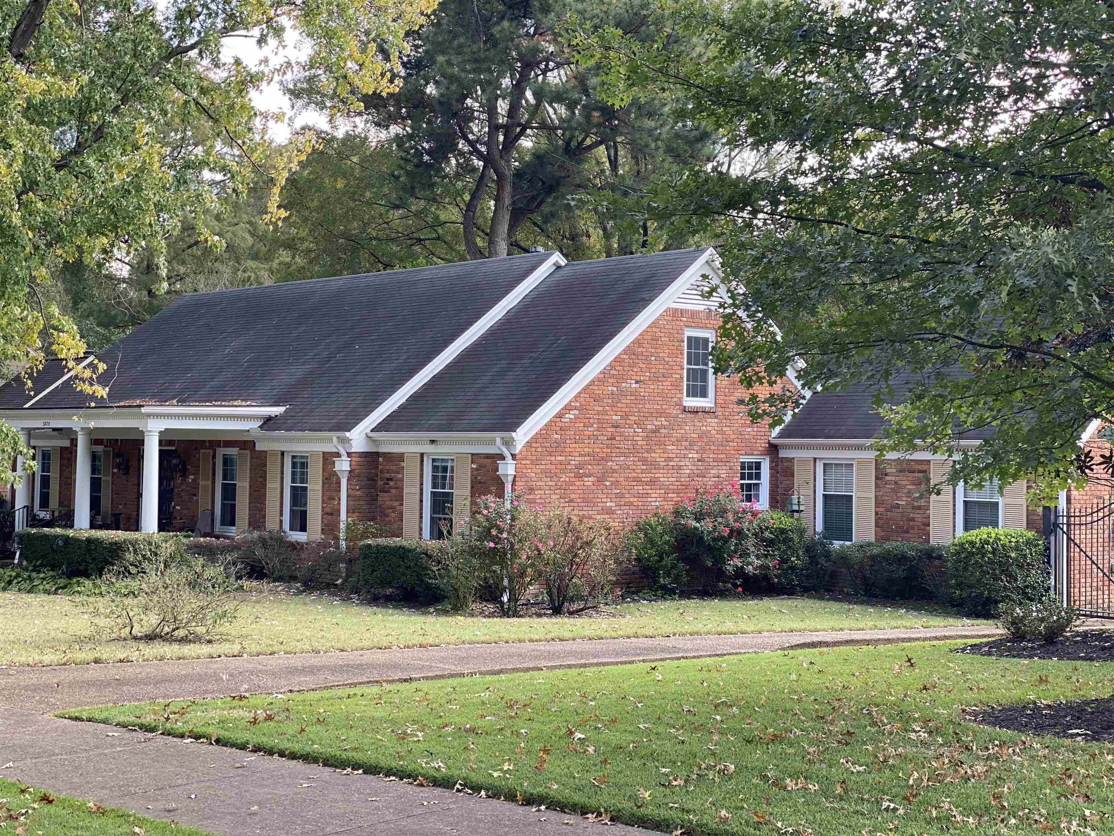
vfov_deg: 28.0
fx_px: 1673
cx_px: 557
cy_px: 418
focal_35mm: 52
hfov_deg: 36.8
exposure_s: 1/122
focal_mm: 6
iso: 25
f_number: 2
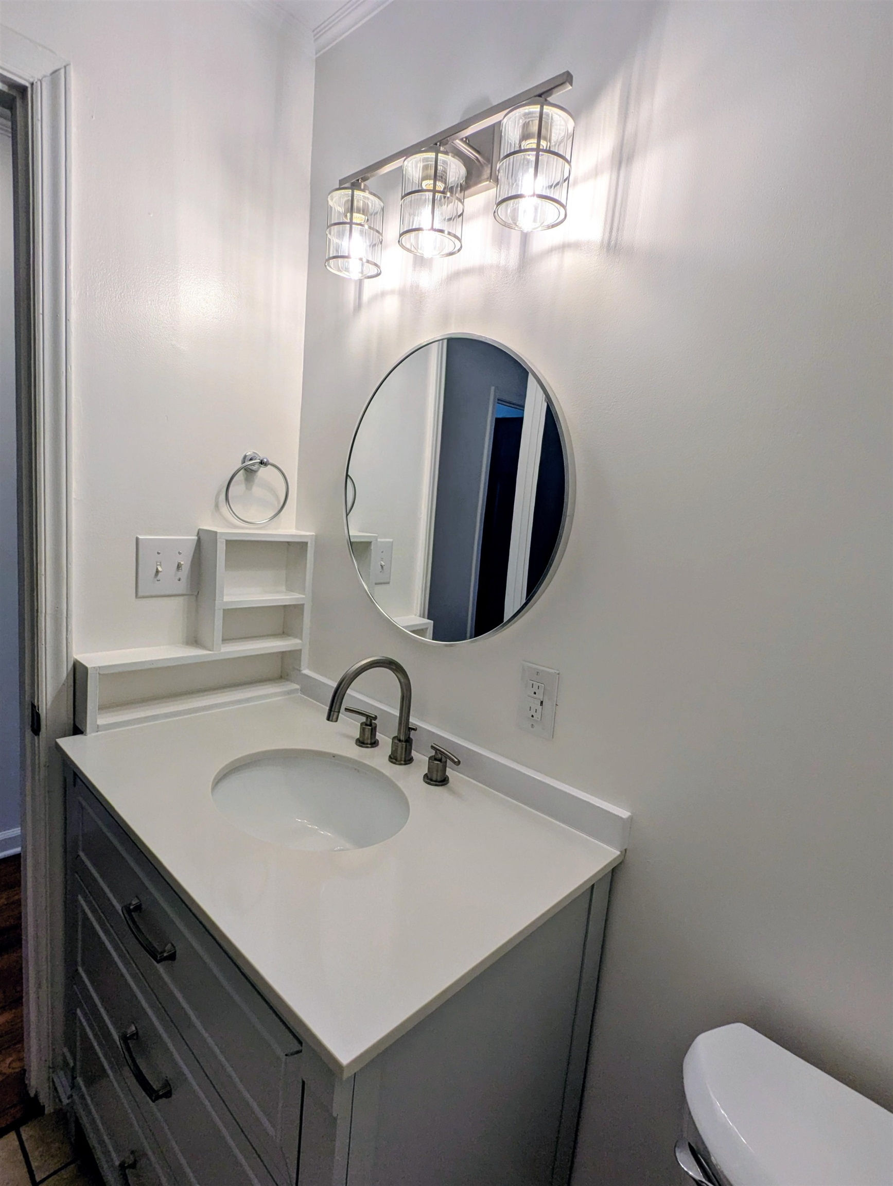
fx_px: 549
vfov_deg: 94.4
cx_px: 446
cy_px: 593
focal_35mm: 16
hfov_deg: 78.3
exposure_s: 1/120
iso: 41
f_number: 2.2
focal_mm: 2.35
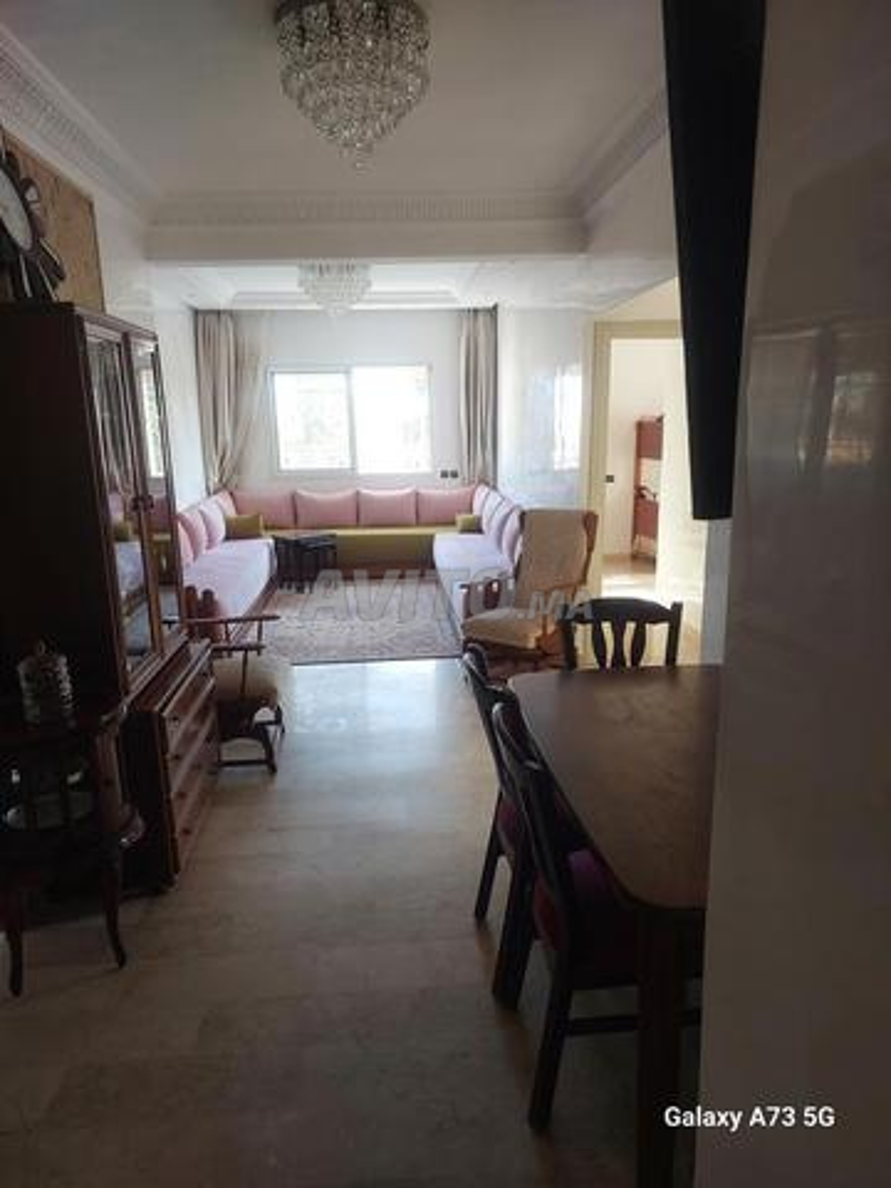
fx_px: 789
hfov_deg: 58.9
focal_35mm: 23
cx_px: 446
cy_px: 594
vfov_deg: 73.9
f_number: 1.8
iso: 100
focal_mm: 5.06
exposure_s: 1/50
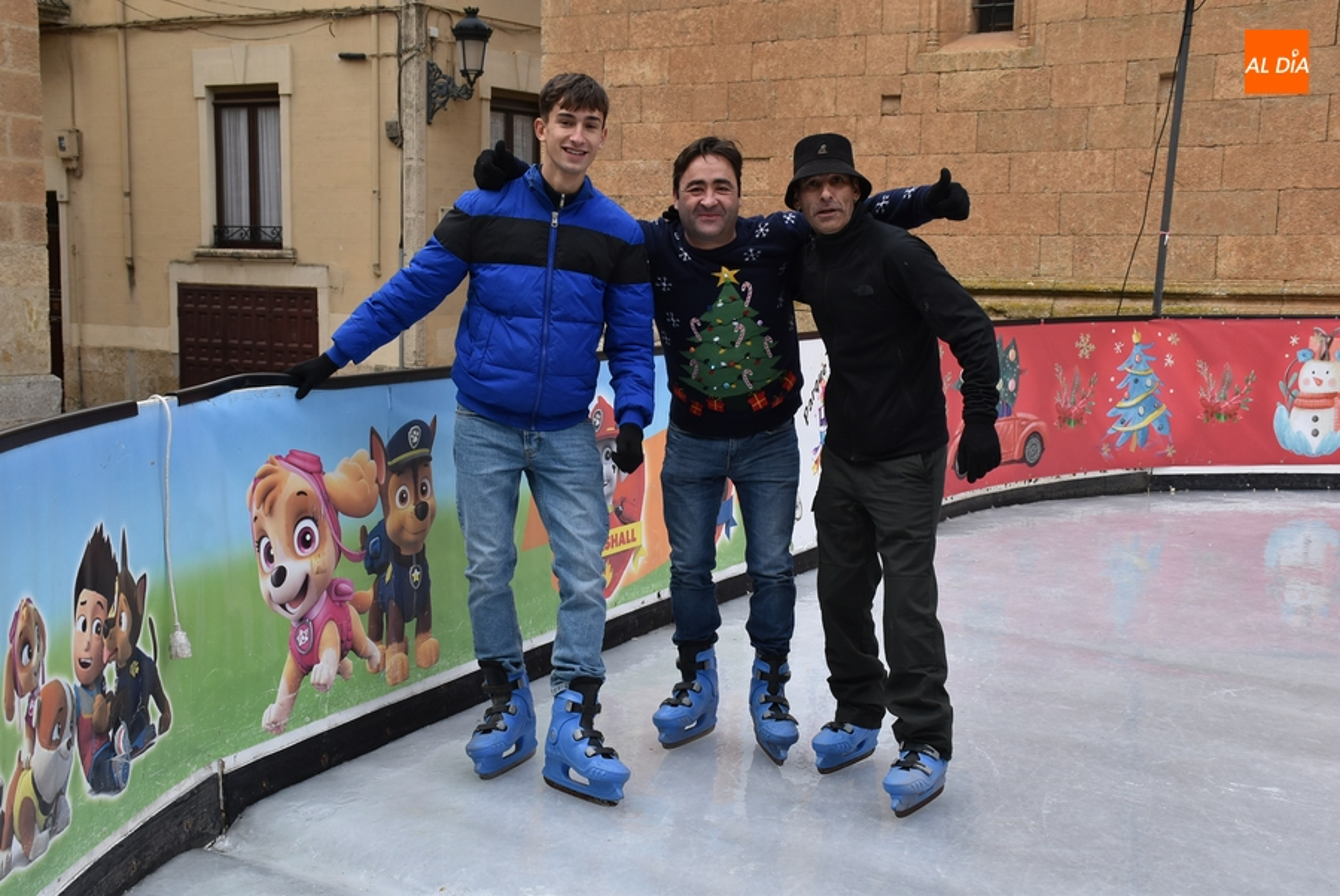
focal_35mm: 48
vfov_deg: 28.1
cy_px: 448
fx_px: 1788
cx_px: 670
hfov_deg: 41.1
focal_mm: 32
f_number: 8
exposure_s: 1/250
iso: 400
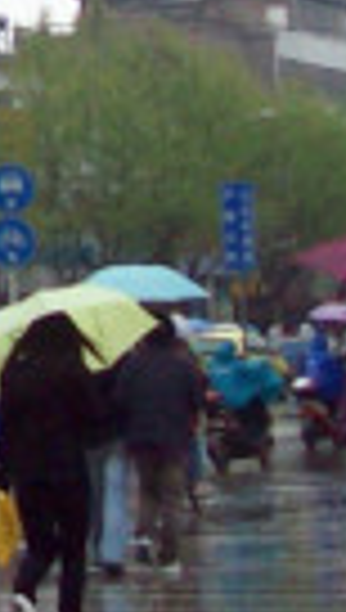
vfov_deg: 9.3
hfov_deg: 5.2
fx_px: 3733
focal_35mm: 230
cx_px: -315
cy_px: -36
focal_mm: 6
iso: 80
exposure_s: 1/255
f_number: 2.7
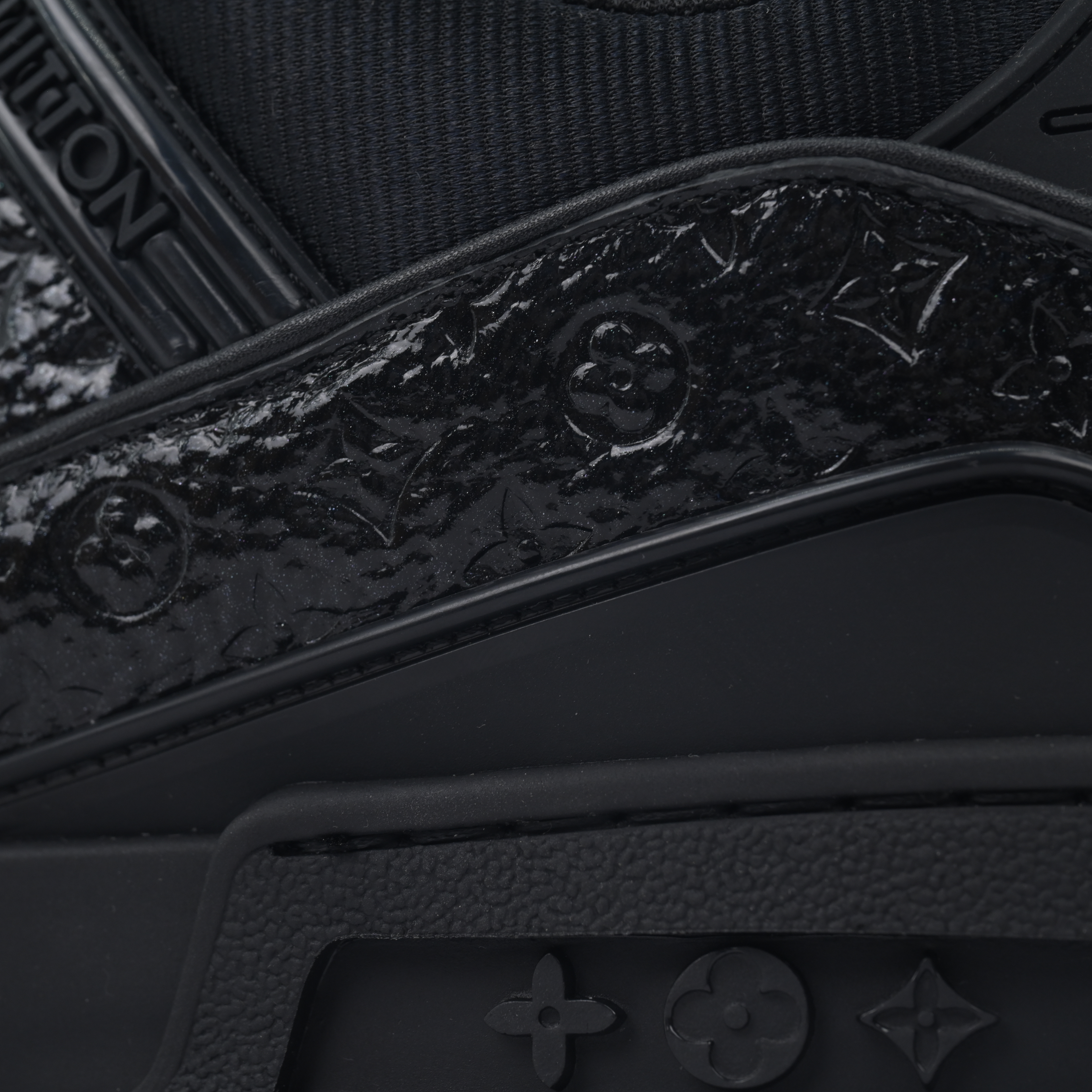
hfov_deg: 17.9
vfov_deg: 17.9
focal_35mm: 97
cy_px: 546
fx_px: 3462
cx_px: 455
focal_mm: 76
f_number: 10
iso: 400
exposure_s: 1/100
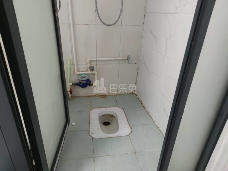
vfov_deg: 56.8
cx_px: 114
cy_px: 86
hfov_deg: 71.6
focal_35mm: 24
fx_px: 158
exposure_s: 1/50
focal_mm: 6.72
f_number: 1.69
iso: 796
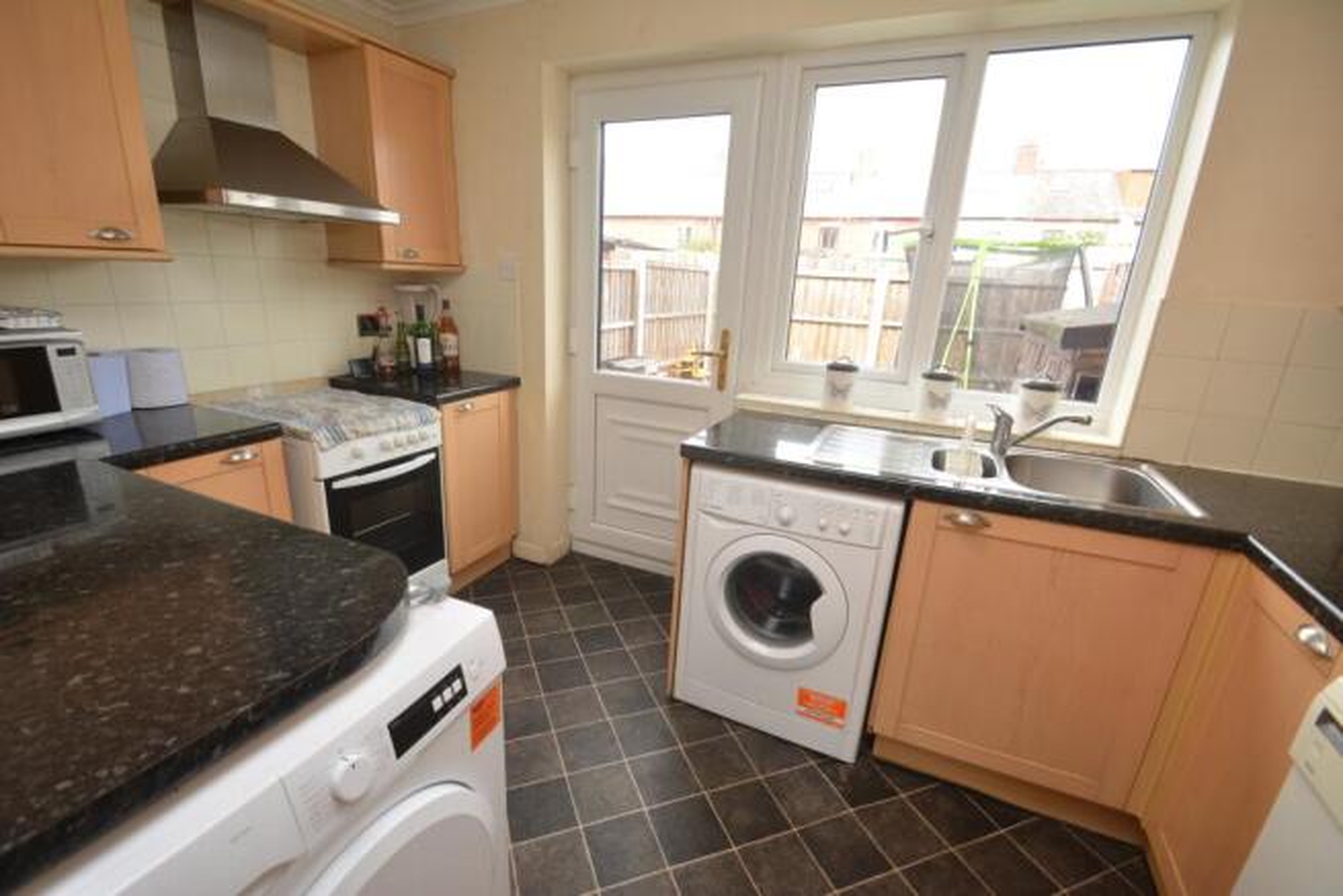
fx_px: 560
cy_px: 448
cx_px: 672
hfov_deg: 100.4
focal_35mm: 15
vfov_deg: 77.4
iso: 200
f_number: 4.5
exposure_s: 1/80
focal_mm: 10
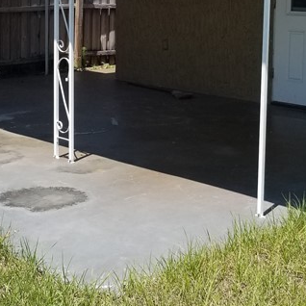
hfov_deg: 23.4
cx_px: 149
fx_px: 740
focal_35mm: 74
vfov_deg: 23.1
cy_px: 64
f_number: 1.7
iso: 50
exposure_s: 1/1756
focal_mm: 4.3
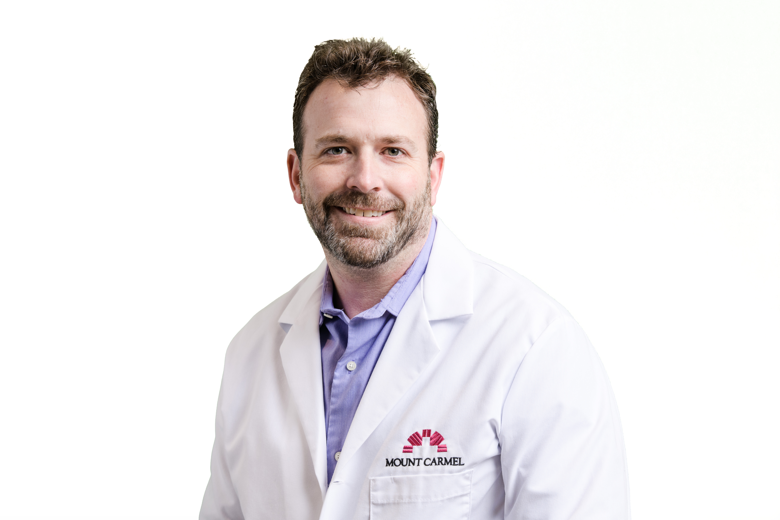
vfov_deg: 13.0
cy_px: 260
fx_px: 2275
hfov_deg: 19.5
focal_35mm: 105
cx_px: 390
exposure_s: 1/160
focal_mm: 105
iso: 400
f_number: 5.6
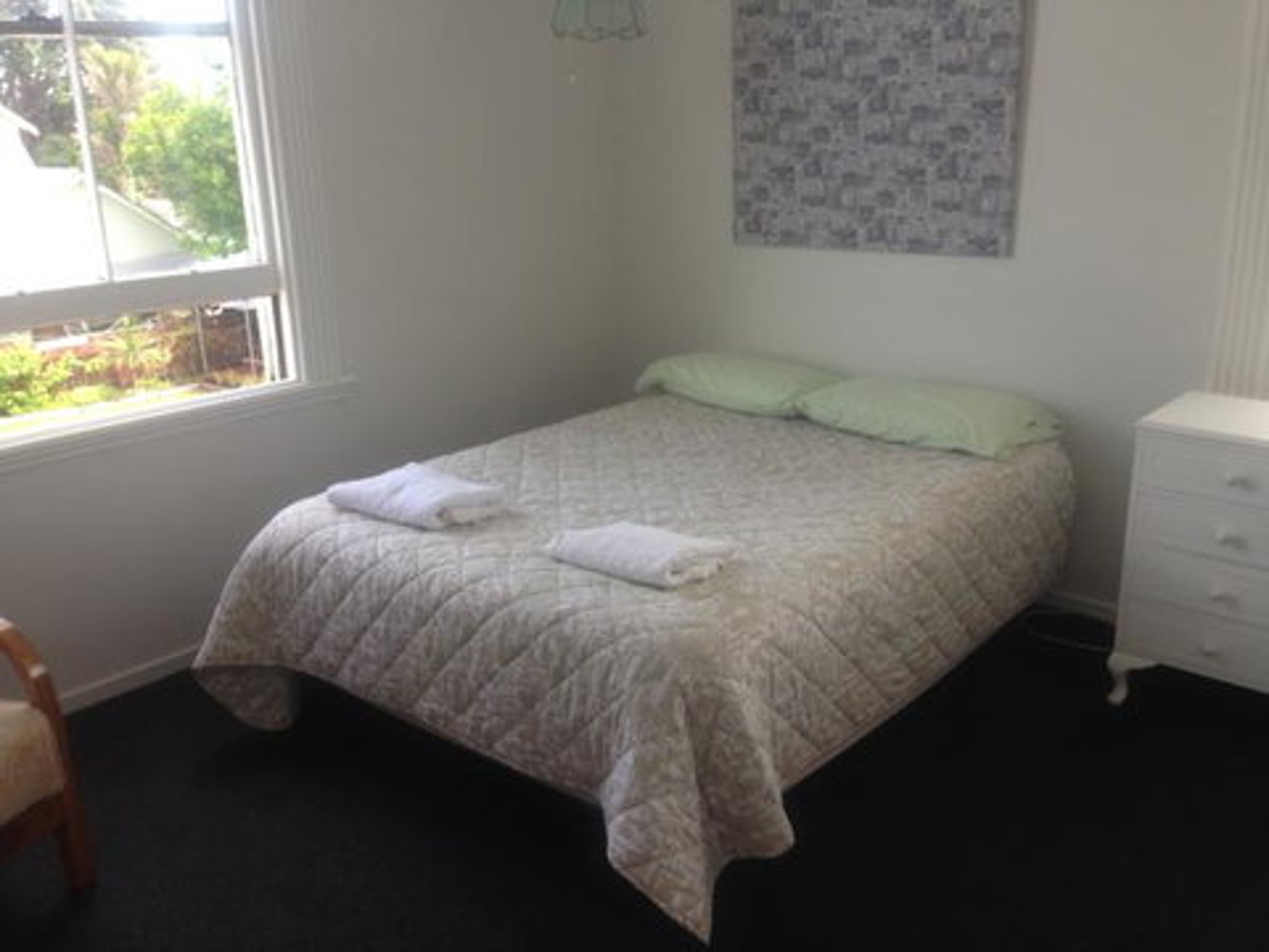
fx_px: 1210
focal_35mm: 33
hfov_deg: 55.4
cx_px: 634
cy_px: 476
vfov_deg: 42.9
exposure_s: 1/100
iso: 50
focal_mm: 4.12
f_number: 2.4
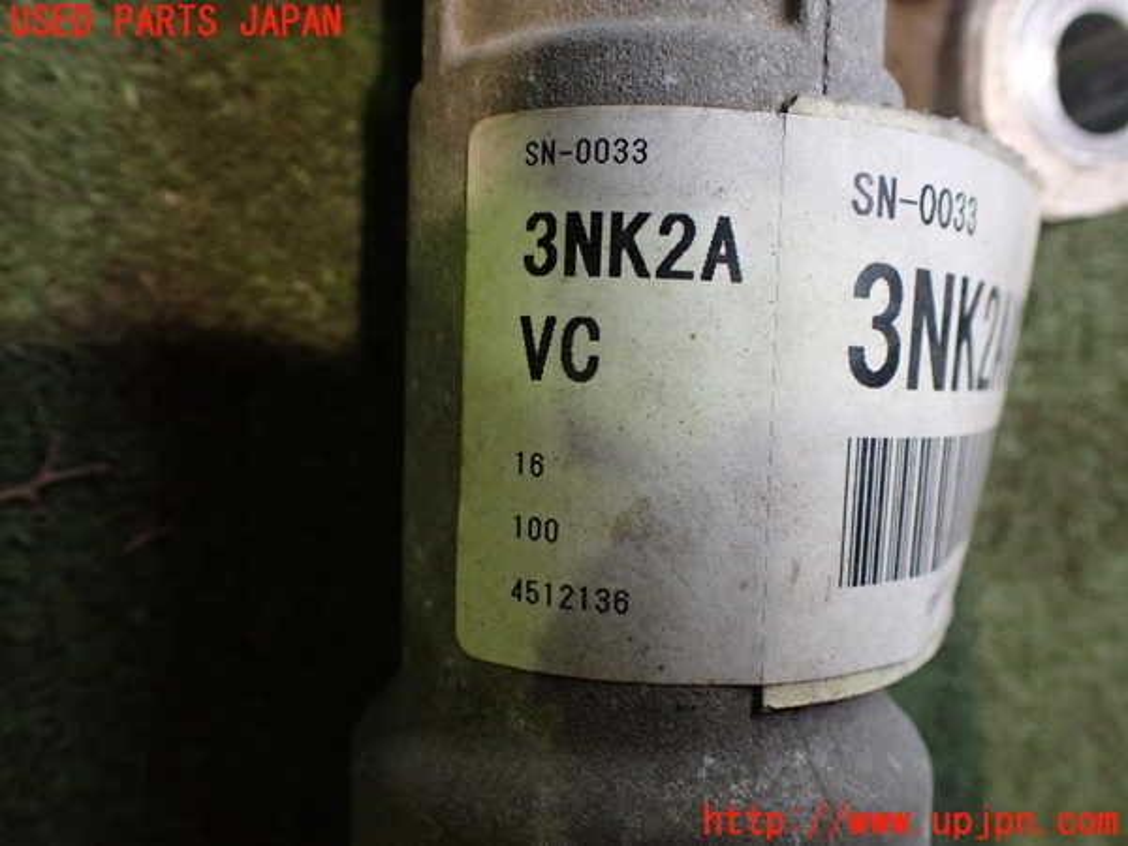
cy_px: 423
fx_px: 978
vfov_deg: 46.8
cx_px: 564
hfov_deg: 60.0
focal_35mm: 30
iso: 800
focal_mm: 5.4
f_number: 2.3
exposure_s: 1/100
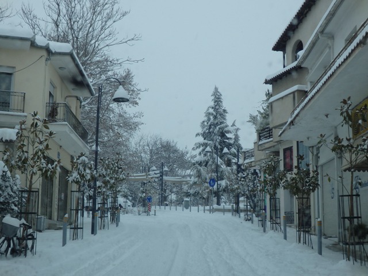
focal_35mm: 49
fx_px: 521
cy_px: 138
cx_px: 184
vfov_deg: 29.7
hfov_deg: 38.9
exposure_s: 1/1000
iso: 125
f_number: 4
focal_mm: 8.9
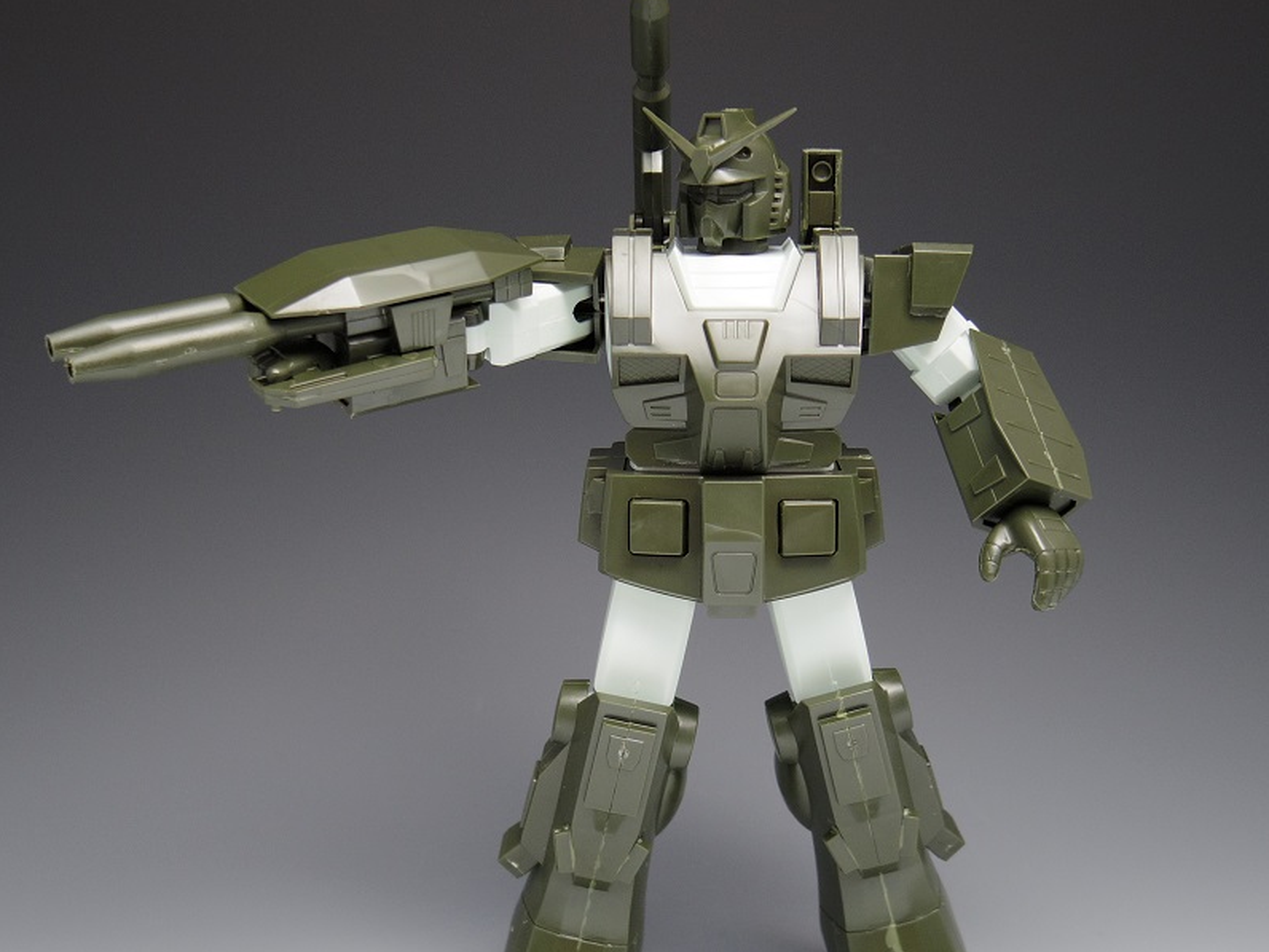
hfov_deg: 38.9
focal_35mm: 49
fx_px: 1796
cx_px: 577
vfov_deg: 29.6
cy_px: 534
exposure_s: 1/30
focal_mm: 8.5
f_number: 1.9
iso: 200
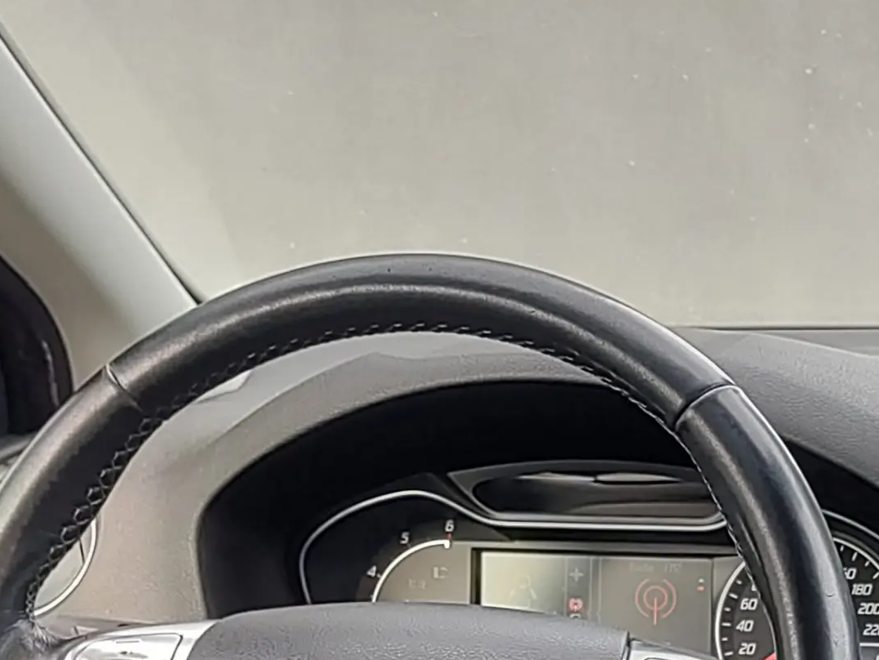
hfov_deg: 22.4
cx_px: 988
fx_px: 2082
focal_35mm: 82
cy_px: 872
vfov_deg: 16.9
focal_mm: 5.56
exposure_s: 1/150
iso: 100
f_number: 1.8
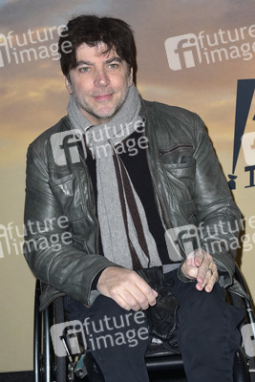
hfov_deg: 12.2
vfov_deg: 18.3
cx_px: 128
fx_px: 1189
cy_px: 191
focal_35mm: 112
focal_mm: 112
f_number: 6.3
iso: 320
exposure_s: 1/250
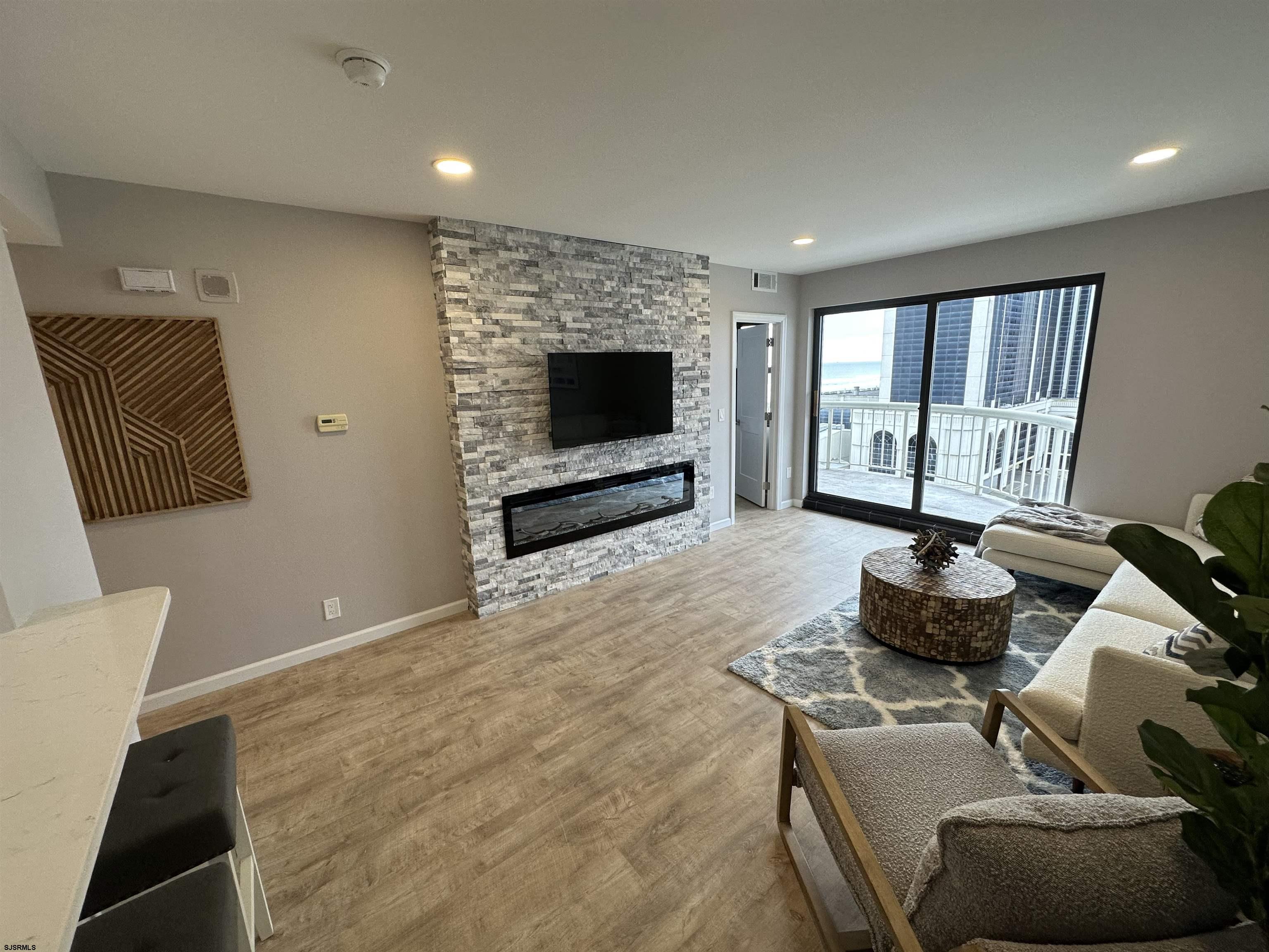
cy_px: 476
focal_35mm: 14
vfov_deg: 85.7
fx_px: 513
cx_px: 634
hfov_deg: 102.1
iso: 125
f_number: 2.2
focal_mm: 2.22
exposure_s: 1/120
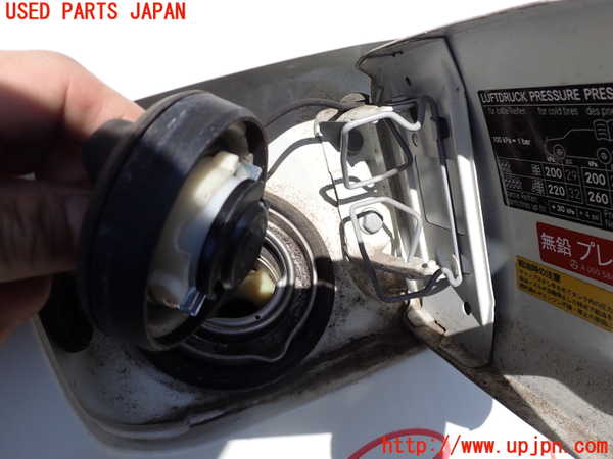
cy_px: 230
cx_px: 306
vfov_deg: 46.8
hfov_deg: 60.0
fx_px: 531
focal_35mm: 30
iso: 100
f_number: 9
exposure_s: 1/125
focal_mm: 5.4
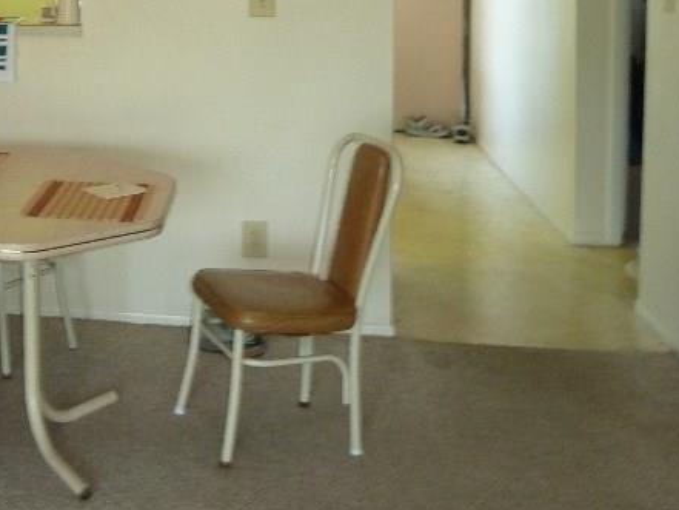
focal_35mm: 58
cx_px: -54
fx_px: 1138
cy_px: 22
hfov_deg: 30.1
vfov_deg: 24.3
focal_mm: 4.1
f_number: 3.3
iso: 250
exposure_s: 1/30
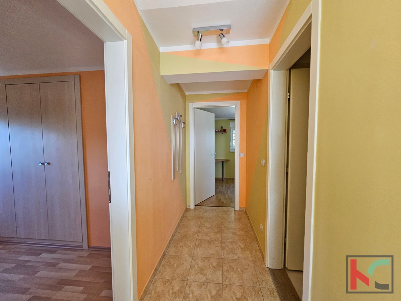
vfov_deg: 89.9
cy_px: 150
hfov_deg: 106.2
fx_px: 151
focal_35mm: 13
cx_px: 200
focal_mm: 2.2
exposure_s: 1/359
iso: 320
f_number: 2.2
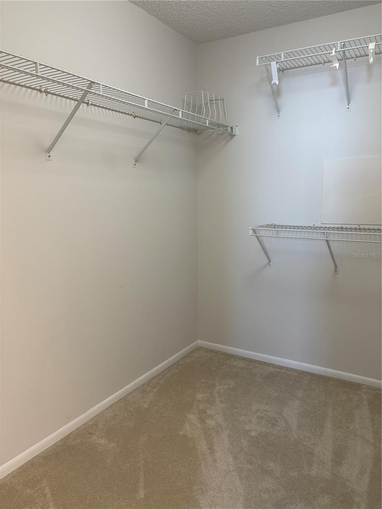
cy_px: 254
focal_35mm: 26
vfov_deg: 67.3
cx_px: 191
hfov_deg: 53.1
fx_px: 383
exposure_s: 1/60
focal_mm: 5.96
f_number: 1.6
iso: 64
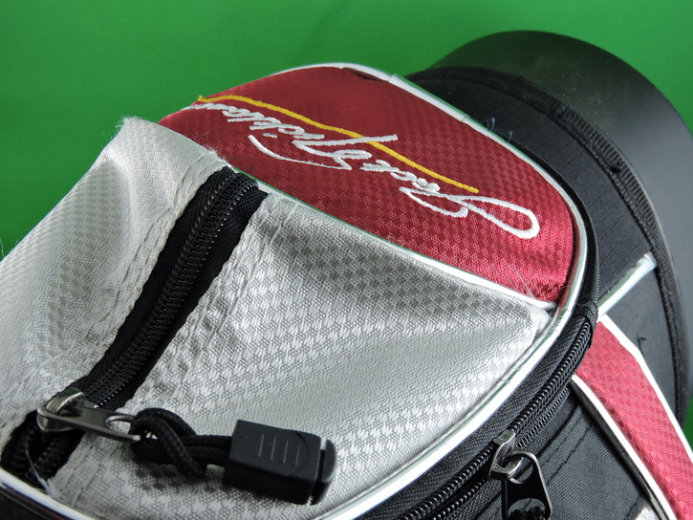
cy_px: 274
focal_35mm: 64
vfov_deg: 22.9
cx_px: 355
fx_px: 1281
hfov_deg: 30.3
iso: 125
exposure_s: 1/30
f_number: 4.2
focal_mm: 10.7
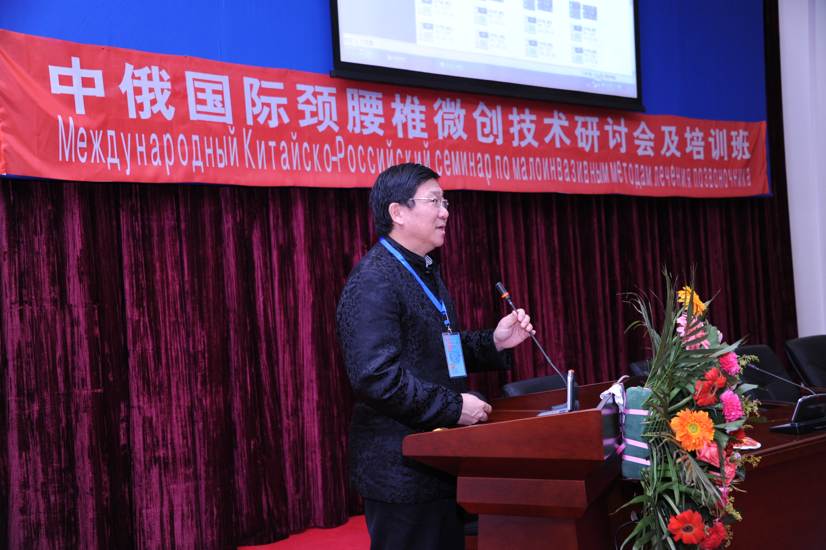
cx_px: 413
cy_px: 275
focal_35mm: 45
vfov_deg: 29.8
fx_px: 1032
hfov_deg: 43.6
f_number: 4.2
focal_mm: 45
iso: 1000
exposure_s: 1/30
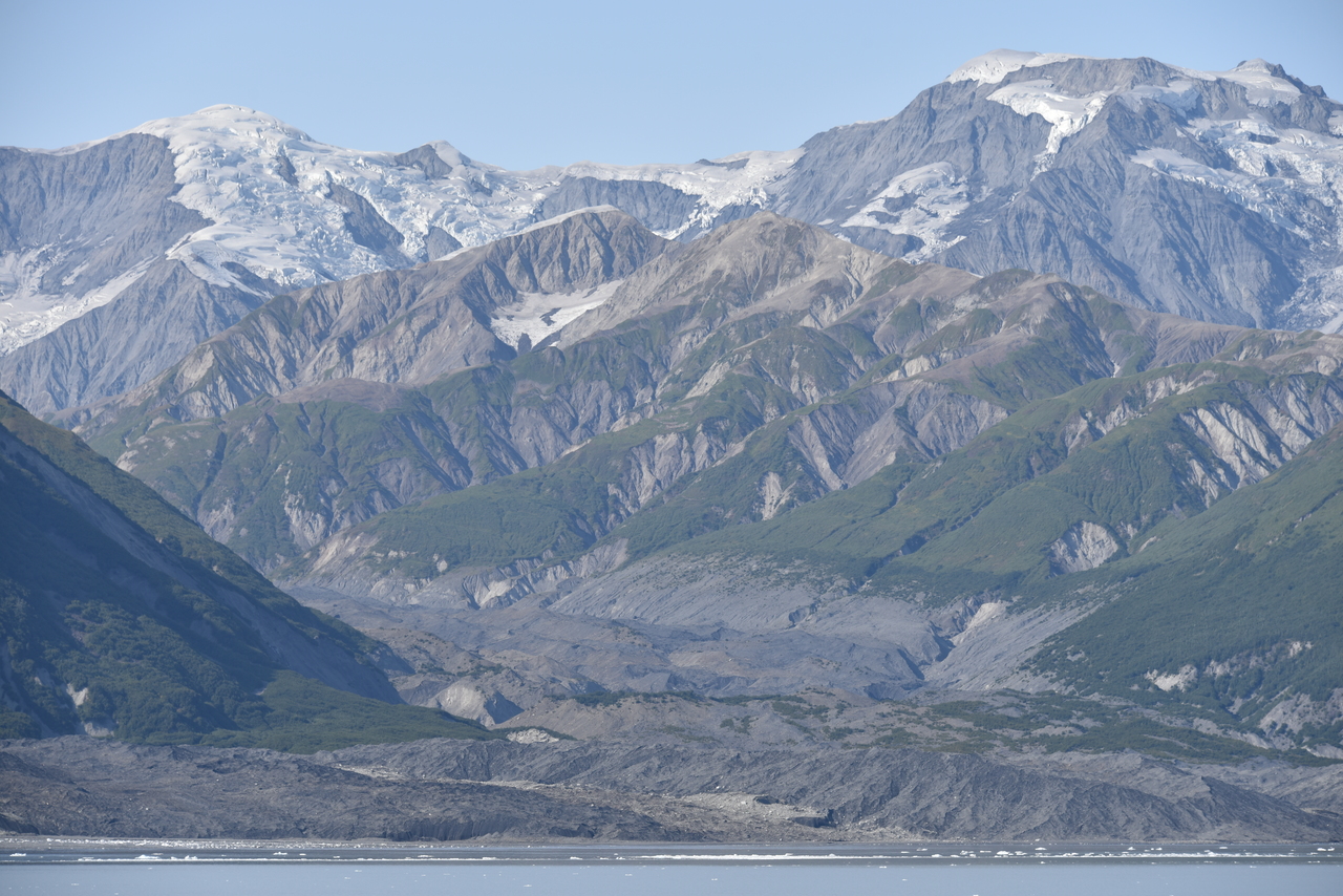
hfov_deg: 13.7
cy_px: 448
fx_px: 5597
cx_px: 672
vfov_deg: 9.2
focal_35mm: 150
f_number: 8
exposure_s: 1/320
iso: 100
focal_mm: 150
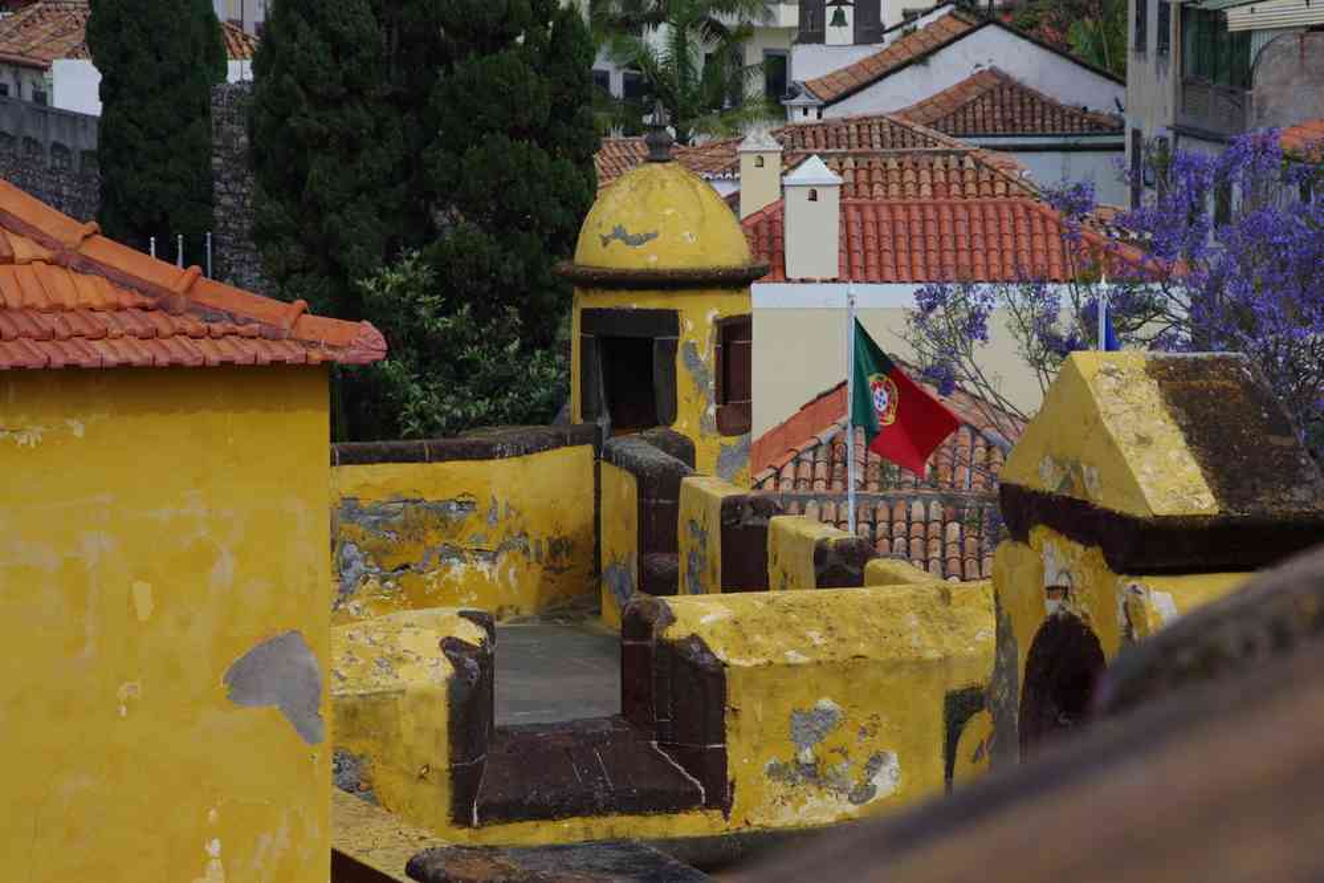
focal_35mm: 180
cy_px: 442
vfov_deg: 7.6
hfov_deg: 11.4
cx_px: 662
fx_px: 6619
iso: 200
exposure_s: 1/200
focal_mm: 120
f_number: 9
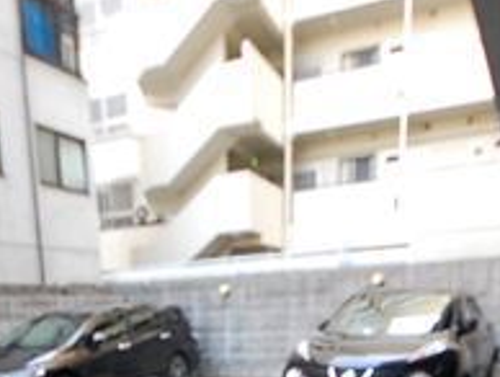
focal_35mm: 38
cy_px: 439
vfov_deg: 32.1
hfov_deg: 48.3
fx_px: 550
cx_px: 178
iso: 800
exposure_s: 1/80
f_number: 4.5
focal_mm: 8
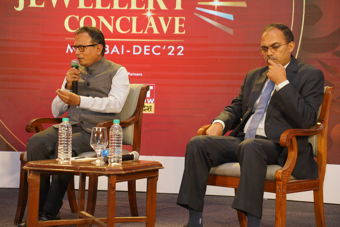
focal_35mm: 75
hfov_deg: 27.0
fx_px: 708
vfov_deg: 18.2
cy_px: 114
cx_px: 170
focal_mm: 75
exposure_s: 1/125
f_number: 5.6
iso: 1250
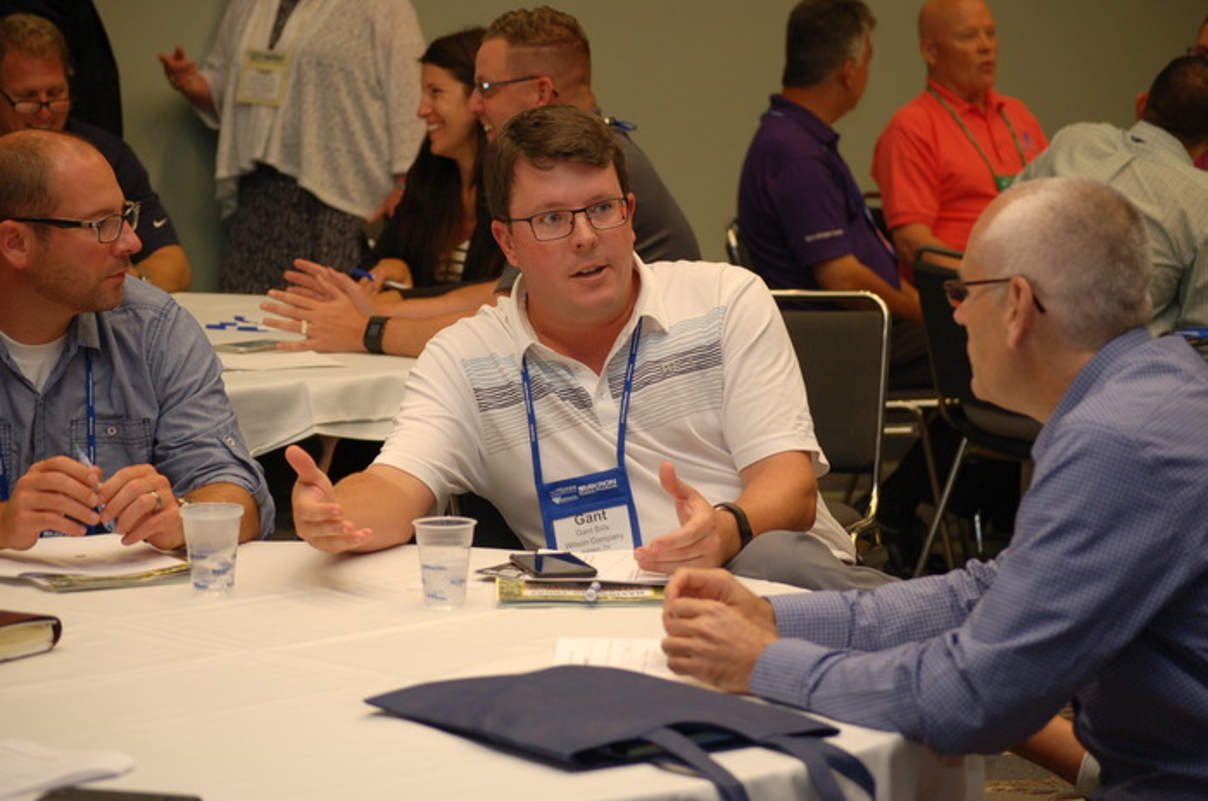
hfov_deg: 17.1
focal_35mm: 120
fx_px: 4019
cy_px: 400
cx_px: 604
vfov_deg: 11.4
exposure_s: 1/60
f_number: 4.5
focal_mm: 80
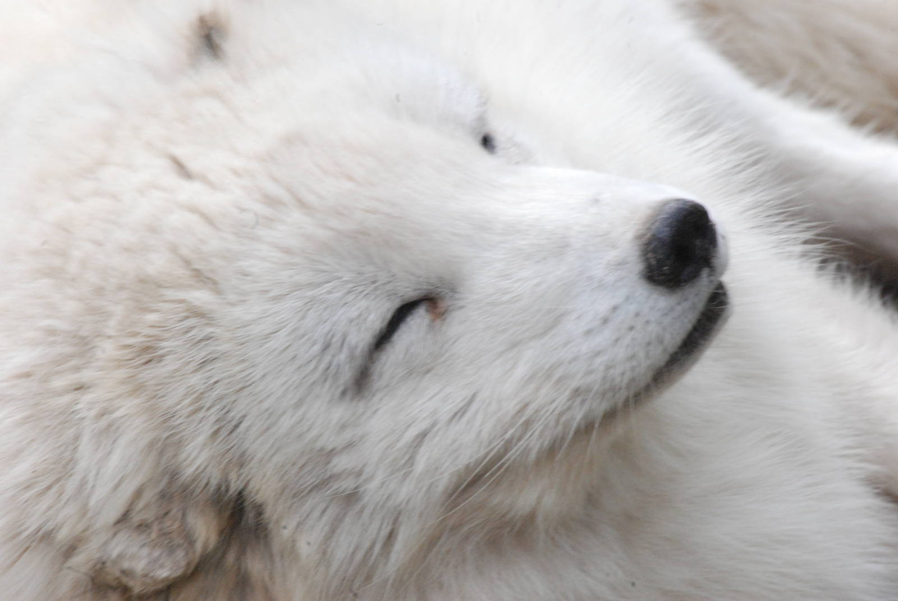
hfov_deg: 4.6
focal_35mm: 450
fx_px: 11238
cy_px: 300
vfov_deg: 3.1
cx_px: 449
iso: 1600
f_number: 29
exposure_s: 1/160
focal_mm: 300
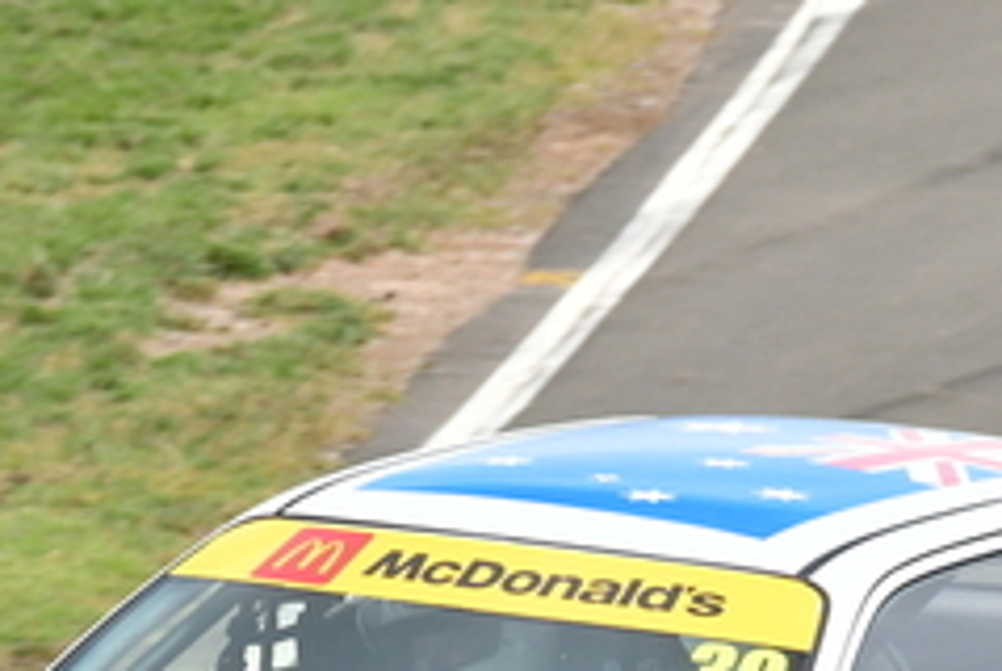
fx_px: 67048
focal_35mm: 2406
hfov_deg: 0.9
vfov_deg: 0.6
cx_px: 583
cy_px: 644
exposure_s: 1/640
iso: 640
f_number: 10
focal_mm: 480
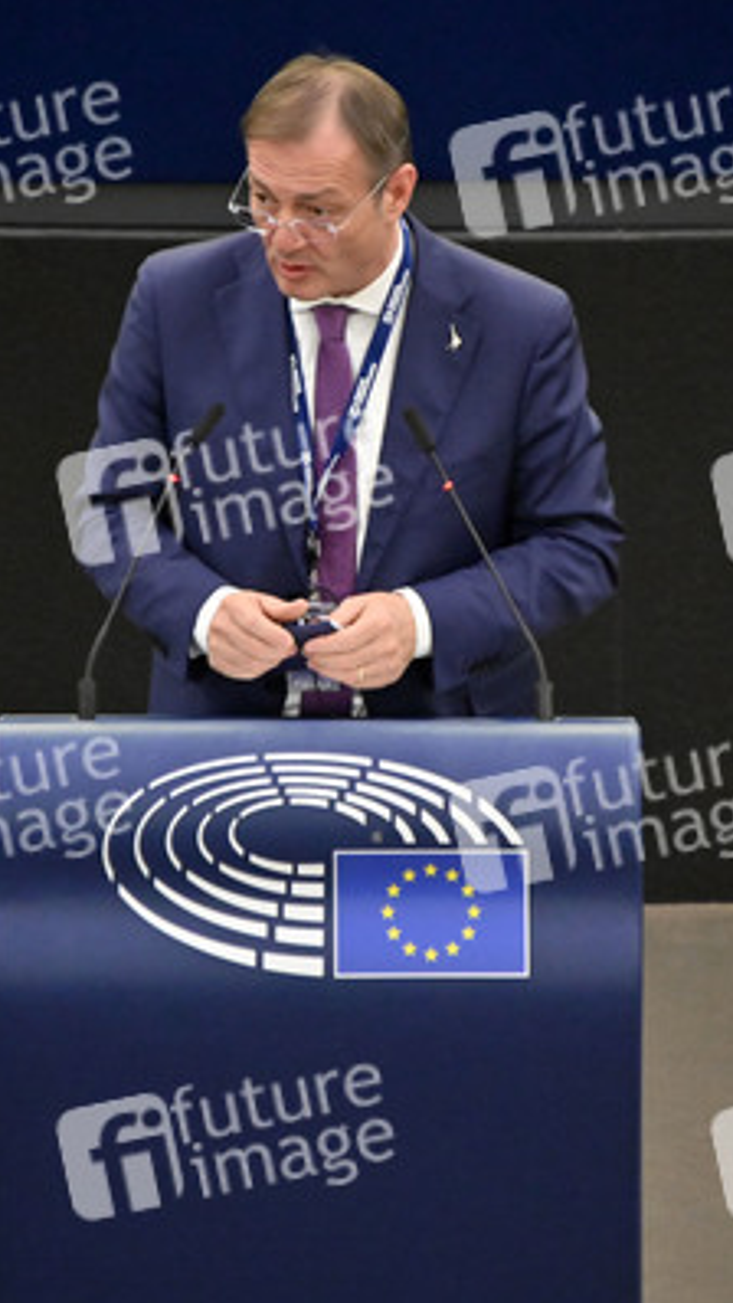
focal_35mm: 527
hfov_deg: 2.3
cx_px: 322
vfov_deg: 4.1
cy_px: 652
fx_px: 18202
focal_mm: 500
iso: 6400
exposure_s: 1/400
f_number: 6.3
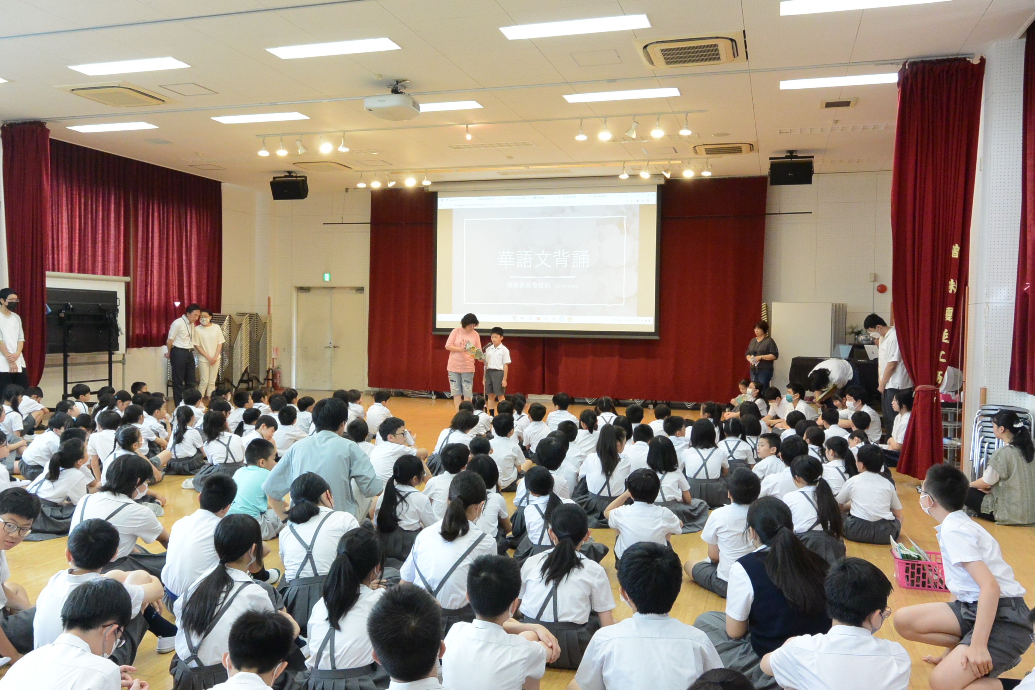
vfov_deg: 45.0
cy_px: 345
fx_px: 834
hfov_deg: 63.7
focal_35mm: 29
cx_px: 518
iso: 1000
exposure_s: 1/60
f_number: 3.5
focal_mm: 11
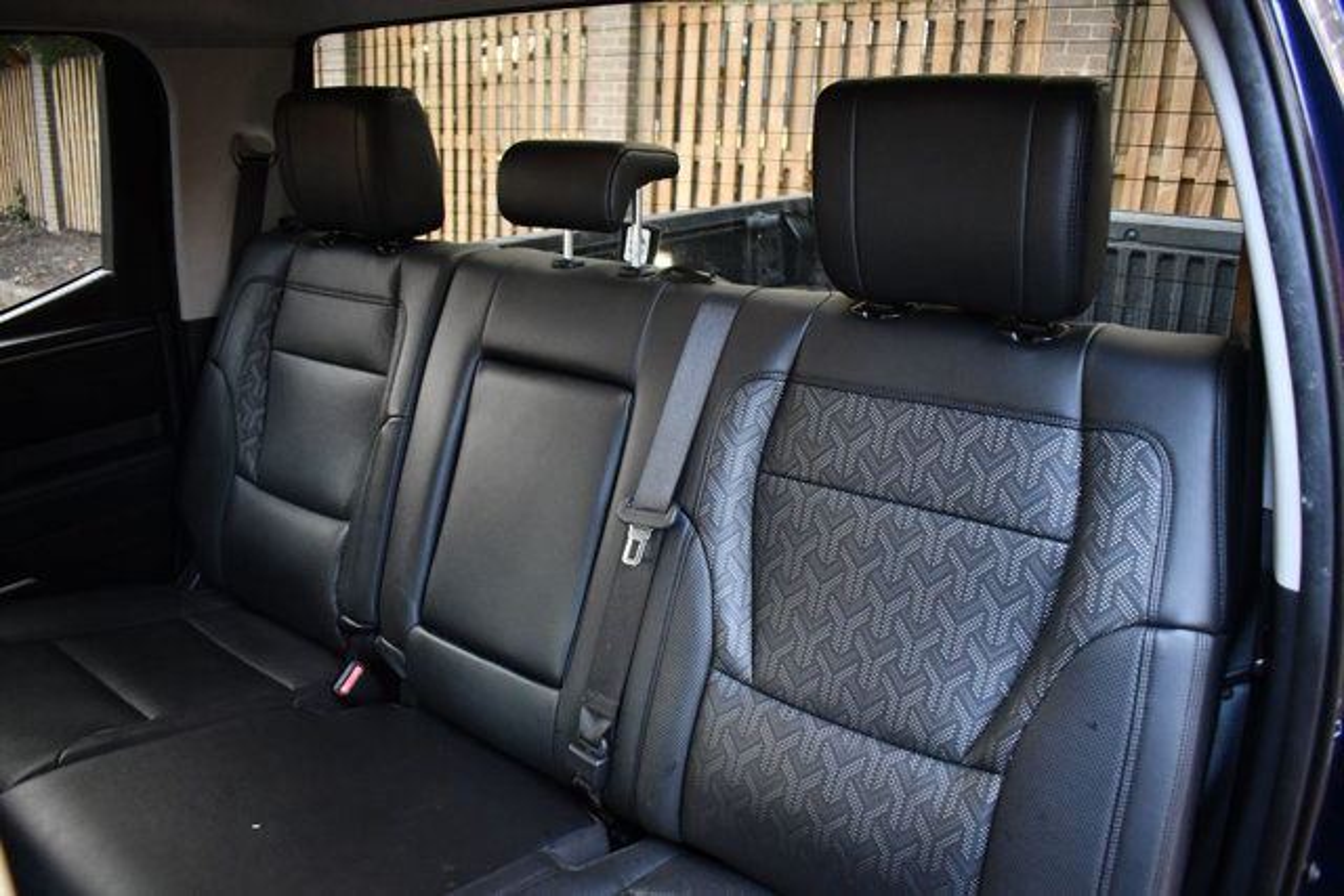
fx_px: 1008
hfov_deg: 67.4
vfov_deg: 48.0
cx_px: 672
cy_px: 448
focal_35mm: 27
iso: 3200
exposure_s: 1/100
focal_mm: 18
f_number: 3.5
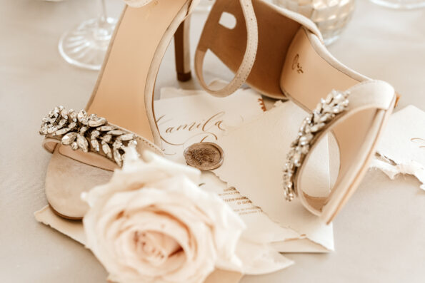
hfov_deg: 24.2
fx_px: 992
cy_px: 142
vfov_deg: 16.3
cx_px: 212
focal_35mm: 84
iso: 640
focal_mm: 56
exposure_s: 1/640
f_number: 2.8
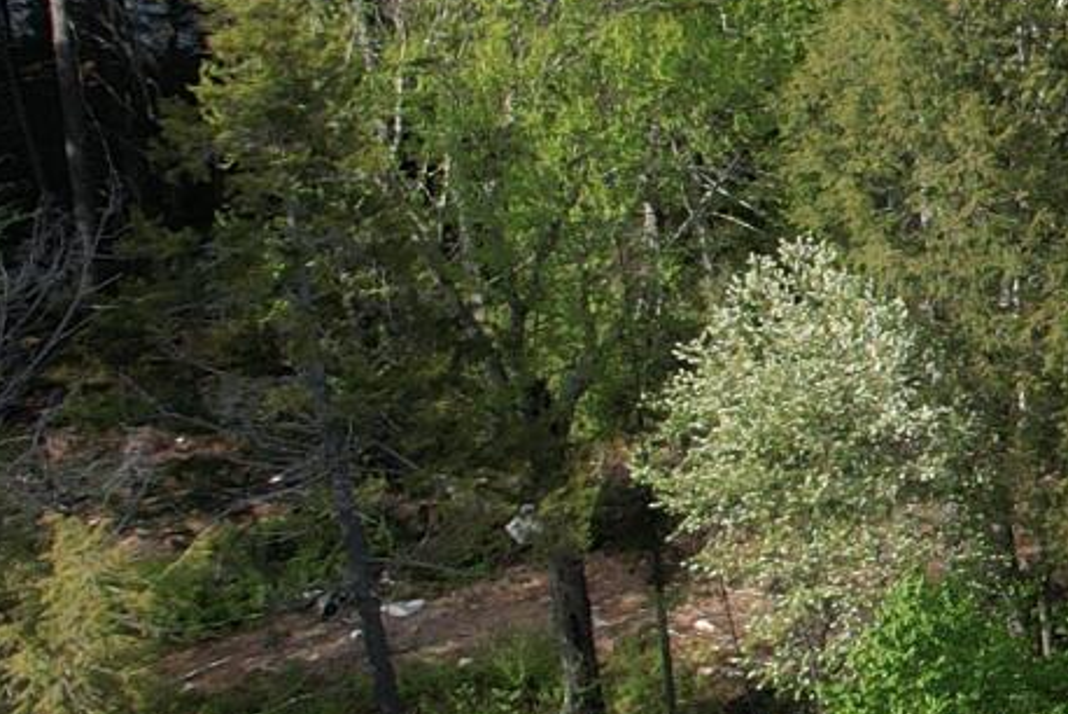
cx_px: 1994
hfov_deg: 12.8
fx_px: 4275
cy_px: 133
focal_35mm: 144
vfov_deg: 9.5
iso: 110
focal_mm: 8.38
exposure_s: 1/1000
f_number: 2.8
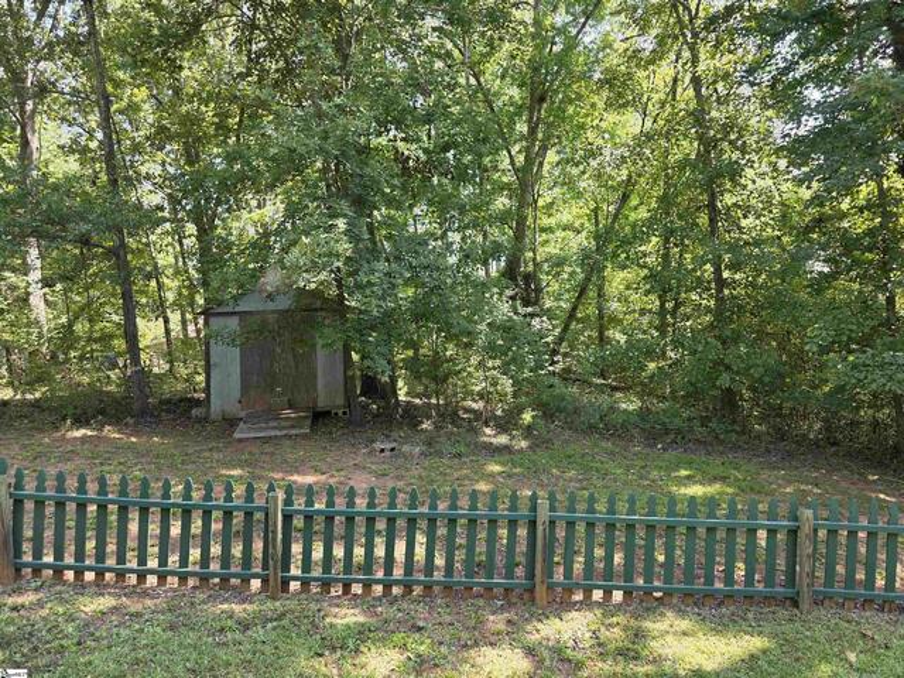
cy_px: 339
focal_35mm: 23
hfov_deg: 73.9
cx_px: 452
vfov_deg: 58.9
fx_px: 601
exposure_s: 1/180
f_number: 1.7
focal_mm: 6.3
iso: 50
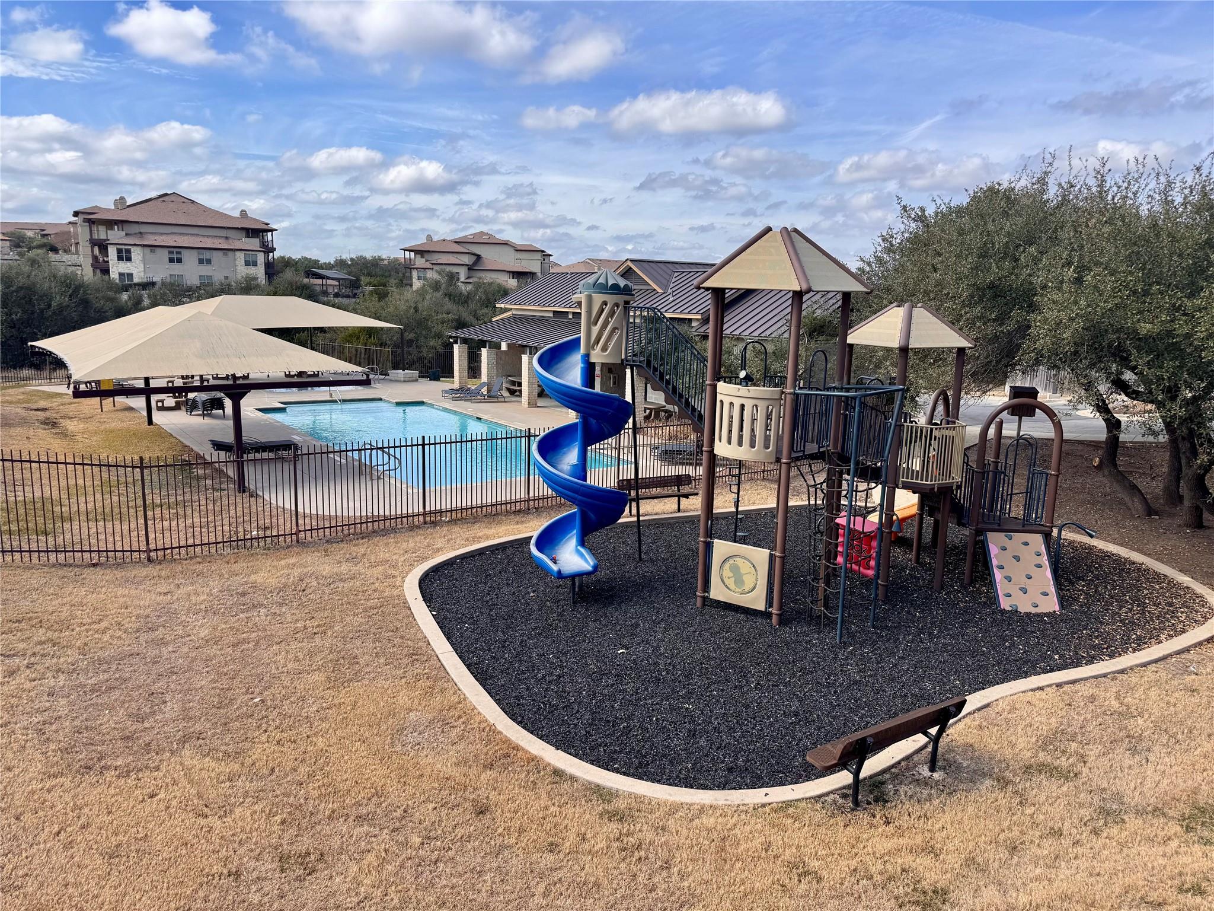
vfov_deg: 56.8
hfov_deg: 71.6
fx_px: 842
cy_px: 456
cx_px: 607
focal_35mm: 24
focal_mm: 6.76
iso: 80
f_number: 1.78
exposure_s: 1/2959
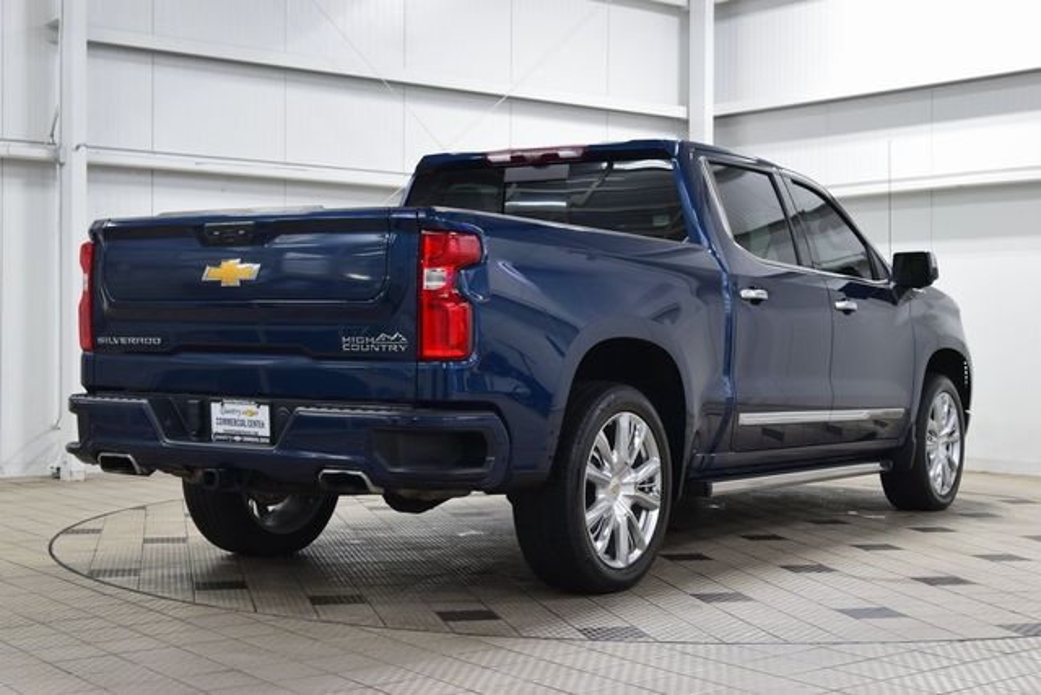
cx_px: 520
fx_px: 1562
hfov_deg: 36.9
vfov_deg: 25.1
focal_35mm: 54
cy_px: 348
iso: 560
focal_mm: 36
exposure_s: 1/15
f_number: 6.3
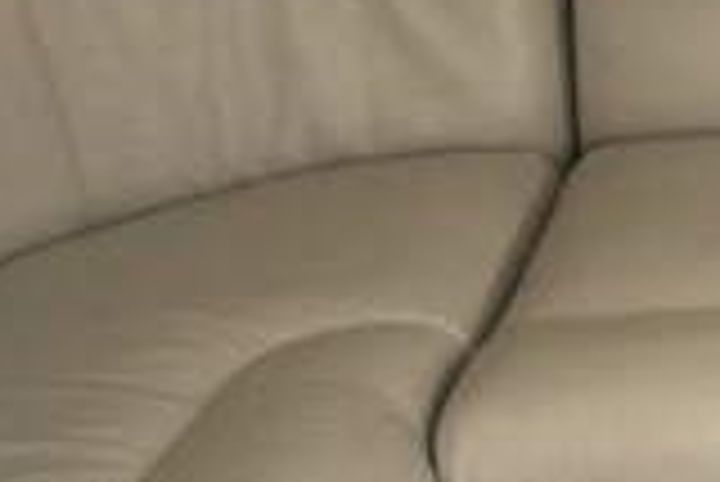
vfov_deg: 9.0
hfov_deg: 11.8
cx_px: 1562
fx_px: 3023
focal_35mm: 151
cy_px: -81
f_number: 2.2
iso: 25
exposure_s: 1/129
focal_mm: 4.15
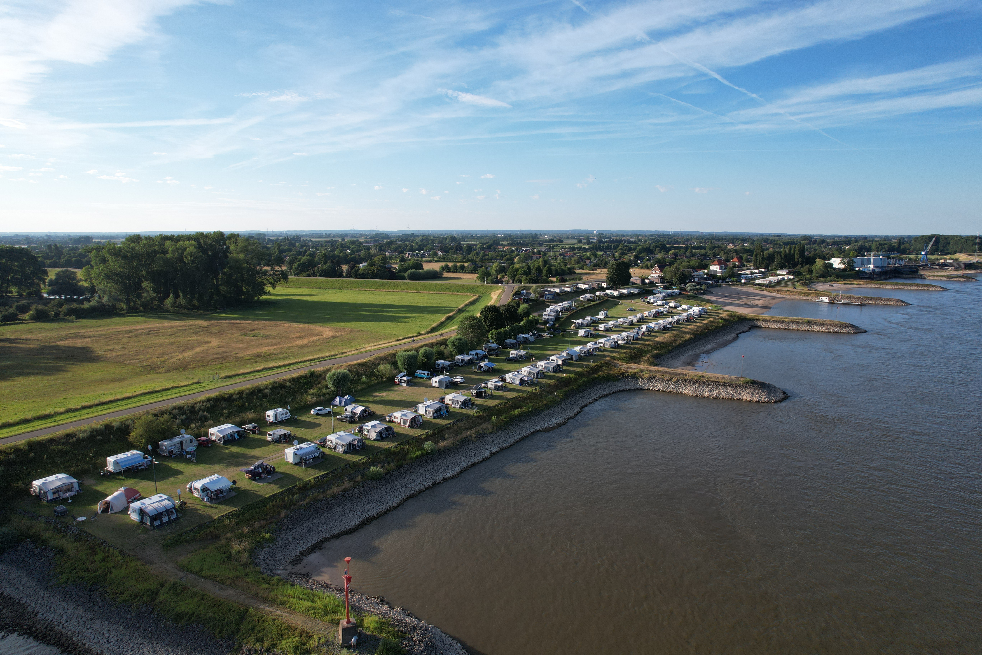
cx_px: 491
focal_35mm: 22
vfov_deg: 57.2
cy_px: 328
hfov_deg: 78.6
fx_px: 600
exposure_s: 1/1250
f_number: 2.8
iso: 110
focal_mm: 8.38
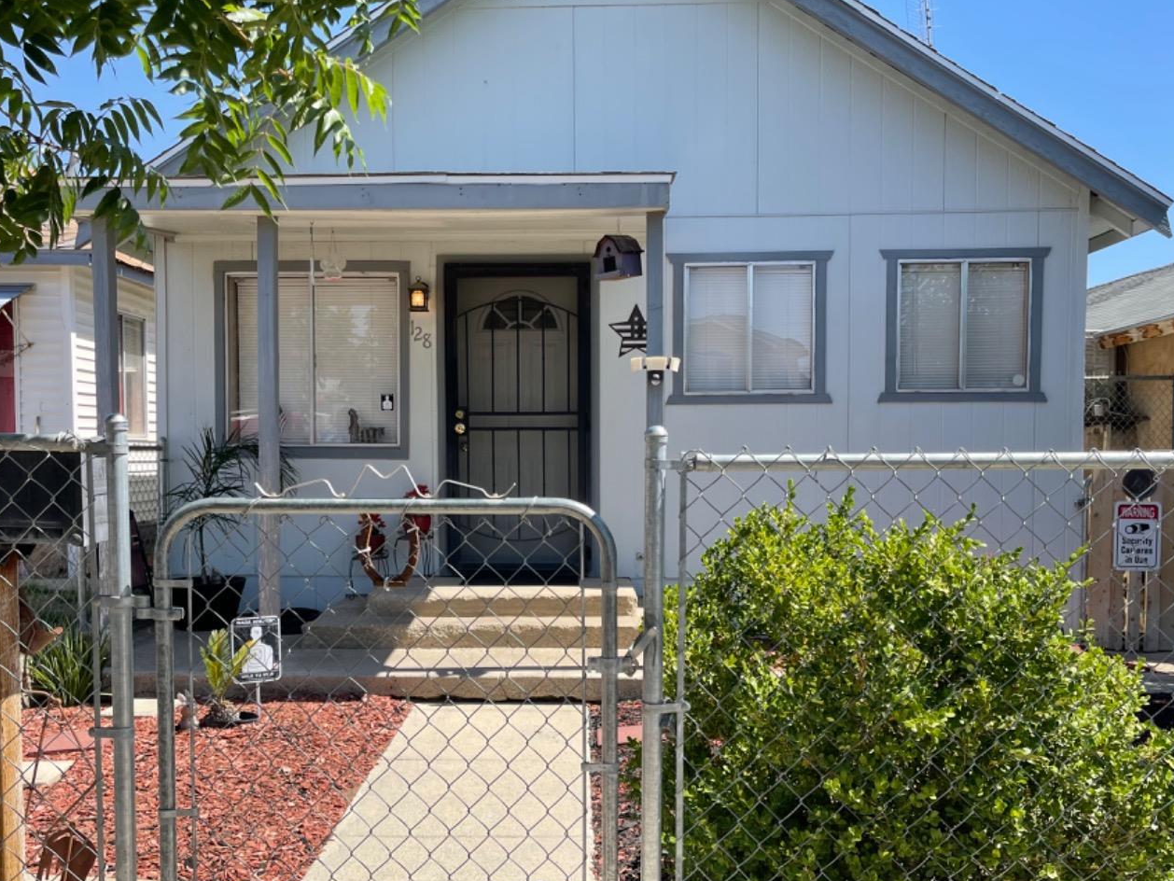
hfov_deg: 58.3
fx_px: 1052
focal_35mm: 31
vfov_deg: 45.4
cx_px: 554
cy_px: 489
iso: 32
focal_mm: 5.1
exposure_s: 1/1795
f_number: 1.6
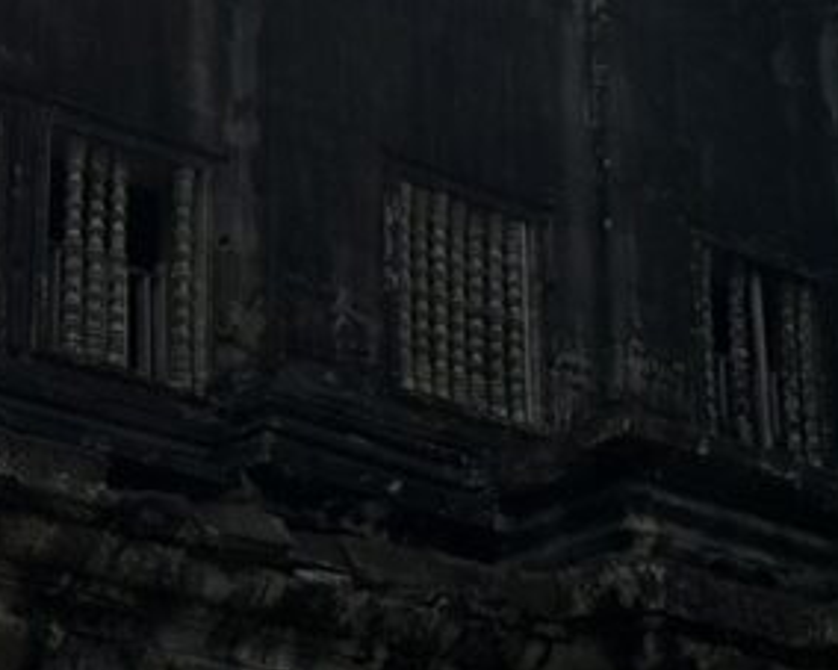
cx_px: 690
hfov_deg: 11.4
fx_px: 4190
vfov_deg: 9.0
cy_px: -242
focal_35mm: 169
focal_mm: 6.76
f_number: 1.78
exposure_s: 1/11364
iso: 50
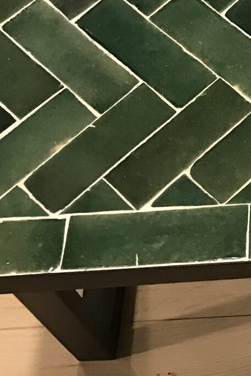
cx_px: 407
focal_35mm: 108
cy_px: -32
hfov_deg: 12.0
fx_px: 1129
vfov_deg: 18.3
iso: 100
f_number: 1.8
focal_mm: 3.99
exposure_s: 1/17
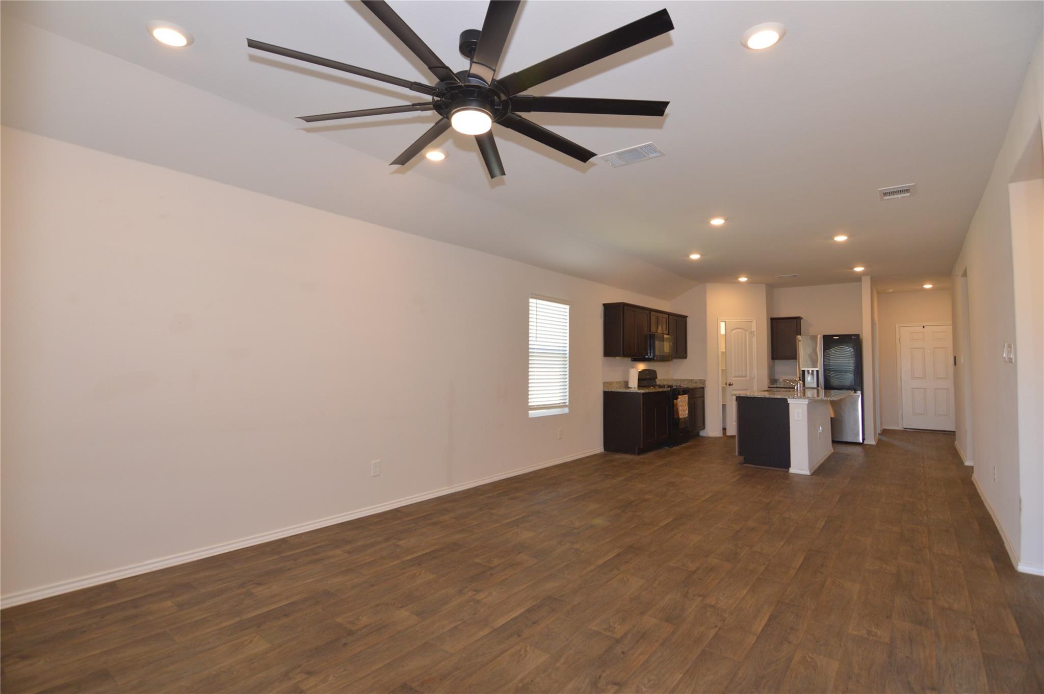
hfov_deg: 95.0
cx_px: 522
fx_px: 478
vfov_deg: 71.9
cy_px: 347
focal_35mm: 16
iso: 400
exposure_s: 1/60
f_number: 4
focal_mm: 11
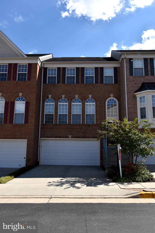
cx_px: 78
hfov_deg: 43.6
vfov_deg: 61.9
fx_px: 194
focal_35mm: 30
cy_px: 116
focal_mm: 20
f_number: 10
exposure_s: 1/400
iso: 200
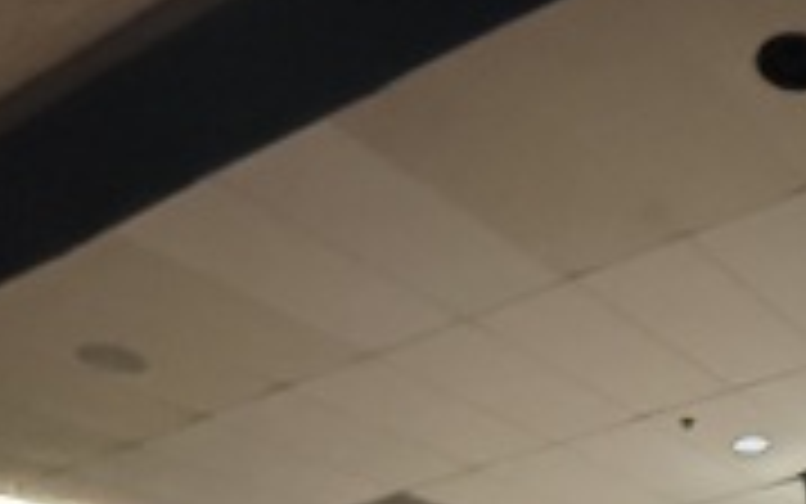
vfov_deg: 16.9
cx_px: 973
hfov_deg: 31.7
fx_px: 1165
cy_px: 1048
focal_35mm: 53
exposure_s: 1/40
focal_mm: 2.22
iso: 1250
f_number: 2.2
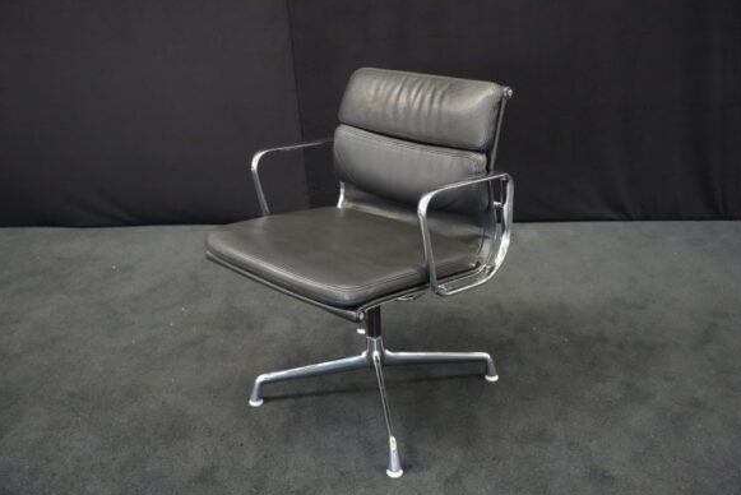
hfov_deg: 58.7
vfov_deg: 41.2
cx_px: 381
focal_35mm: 32
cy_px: 242
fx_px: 659
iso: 12800
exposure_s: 1/160
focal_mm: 31
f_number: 4
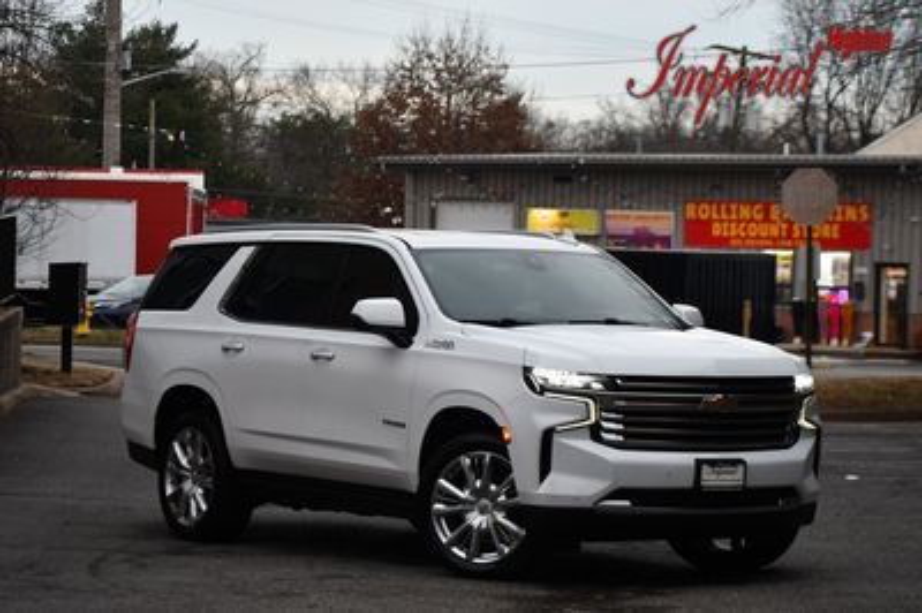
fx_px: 3147
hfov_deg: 16.7
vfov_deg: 11.1
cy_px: 306
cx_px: 461
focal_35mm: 123
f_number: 4.8
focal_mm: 82
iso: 800
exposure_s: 1/250
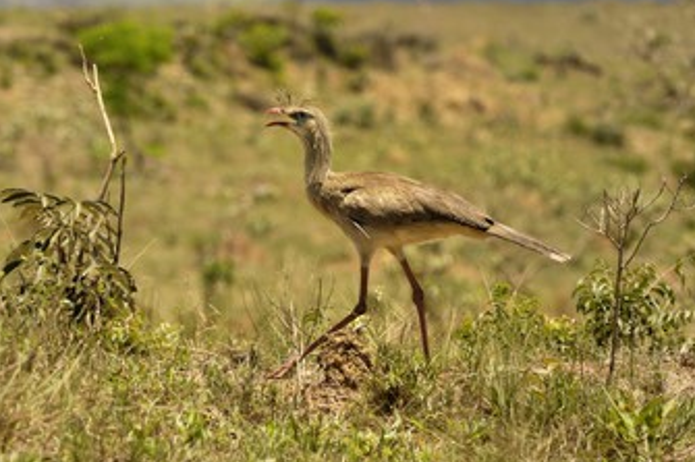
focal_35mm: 377
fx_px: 7274
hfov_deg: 5.5
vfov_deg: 3.6
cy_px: 197
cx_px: 350
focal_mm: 200
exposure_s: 1/400
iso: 100
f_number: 5.3
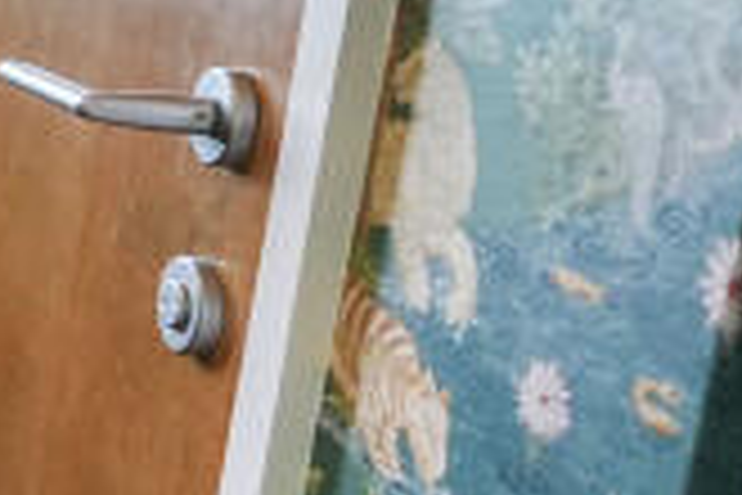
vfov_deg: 14.3
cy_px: -88
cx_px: -1394
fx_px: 1917
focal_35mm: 93
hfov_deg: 12.1
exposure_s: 1/160
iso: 1600
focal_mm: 10
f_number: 4
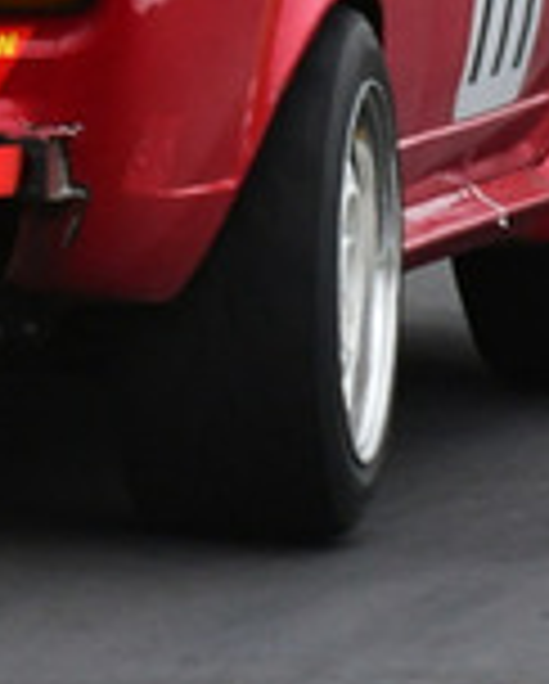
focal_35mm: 3262
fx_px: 66120
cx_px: -130
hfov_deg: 0.5
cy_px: -423
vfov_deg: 0.6
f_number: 11
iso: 1250
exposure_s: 1/640
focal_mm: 440
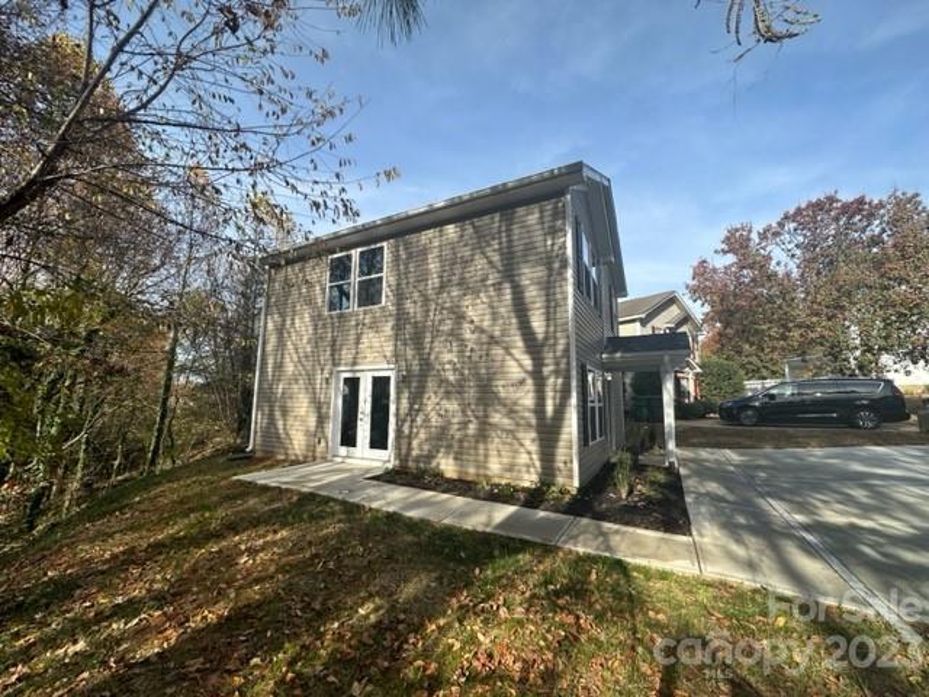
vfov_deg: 85.7
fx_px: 376
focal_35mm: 14
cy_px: 348
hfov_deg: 102.1
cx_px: 464
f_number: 2.2
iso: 40
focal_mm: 2.22
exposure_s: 1/1135
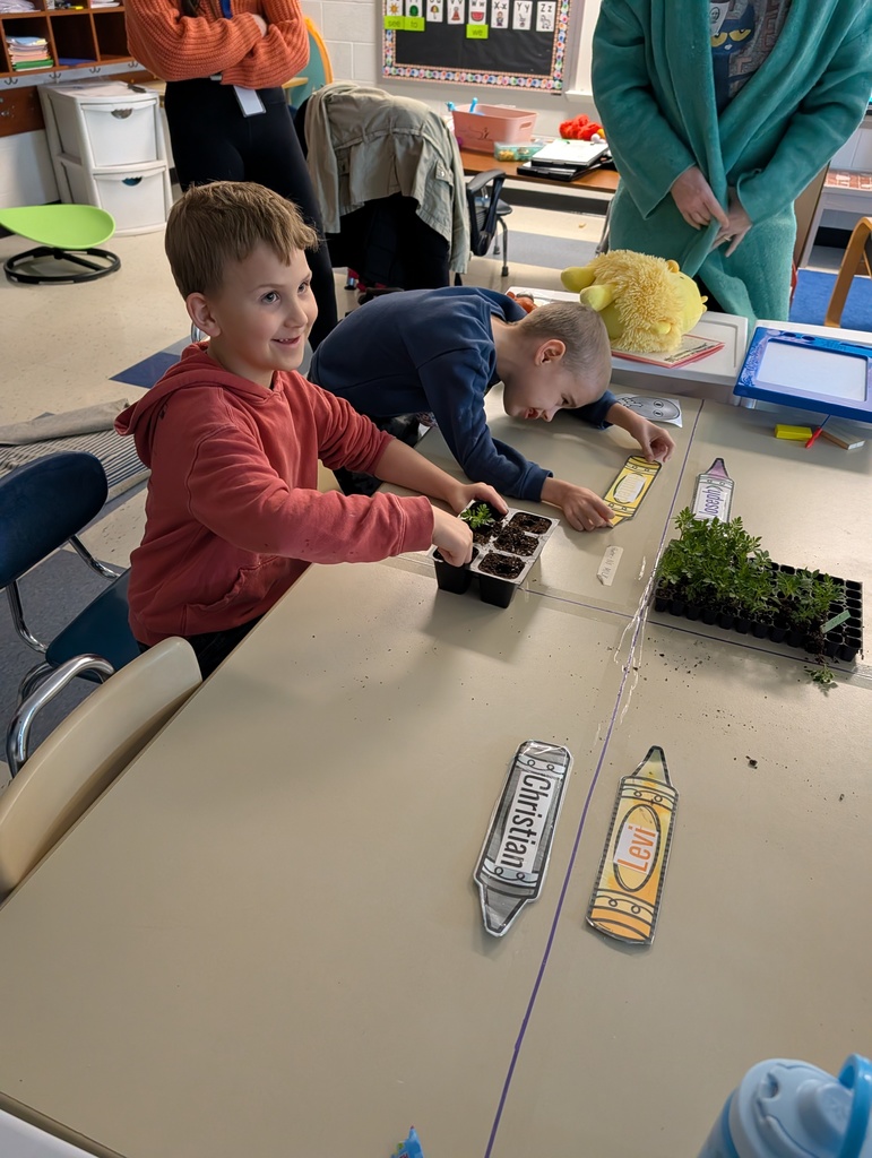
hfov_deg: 56.9
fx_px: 804
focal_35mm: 24
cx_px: 436
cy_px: 579
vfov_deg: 71.5
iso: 1375
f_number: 1.68
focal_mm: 6.9
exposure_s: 1/132
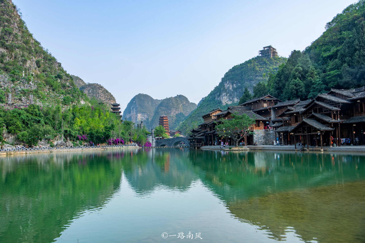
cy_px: 122
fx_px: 294
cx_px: 182
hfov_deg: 63.6
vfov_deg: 45.0
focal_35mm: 29
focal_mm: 29
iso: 200
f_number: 13
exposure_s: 1/80
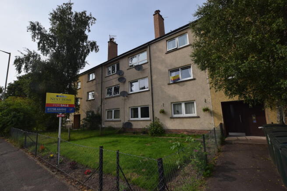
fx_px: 120
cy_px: 96
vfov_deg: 77.4
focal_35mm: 15
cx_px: 144
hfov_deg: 100.4
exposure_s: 1/320
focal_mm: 10
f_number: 9
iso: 200
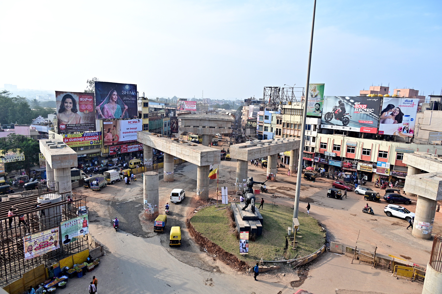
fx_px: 294
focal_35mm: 24
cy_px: 147
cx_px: 221
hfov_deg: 73.8
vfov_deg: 53.1
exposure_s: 1/500
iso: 400
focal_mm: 24
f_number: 7.1
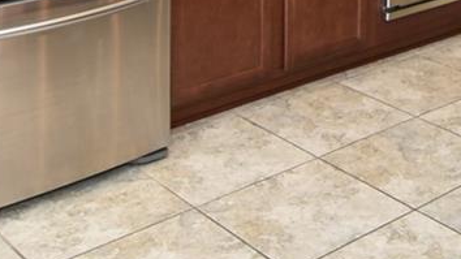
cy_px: -156
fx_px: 868
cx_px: 461
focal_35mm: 71
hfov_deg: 28.0
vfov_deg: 15.4
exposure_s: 1/60
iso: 250
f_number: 4
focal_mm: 10
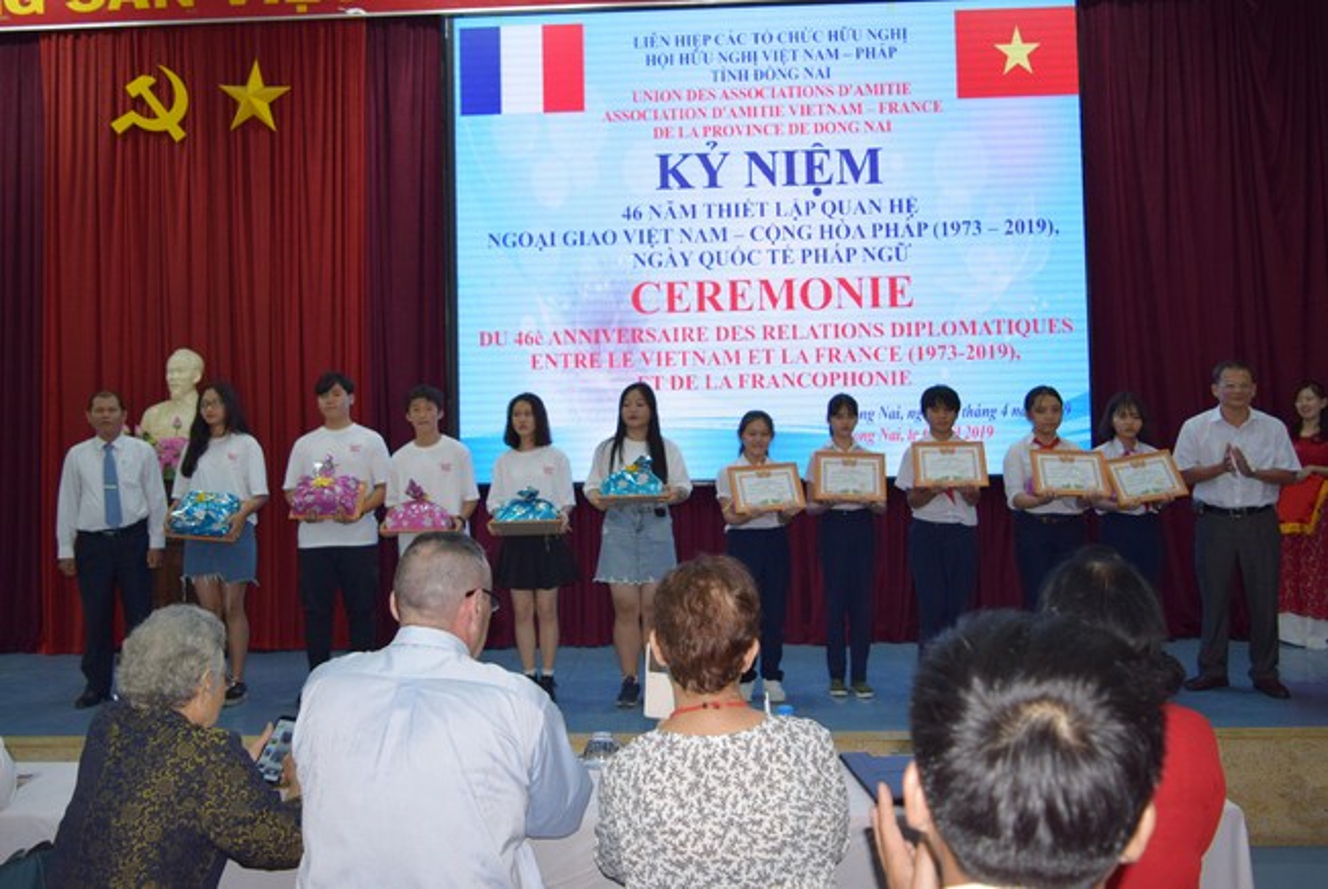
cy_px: 444
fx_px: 997
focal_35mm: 27
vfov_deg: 48.0
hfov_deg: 67.3
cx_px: 664
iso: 400
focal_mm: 18
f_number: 3.5
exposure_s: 1/50
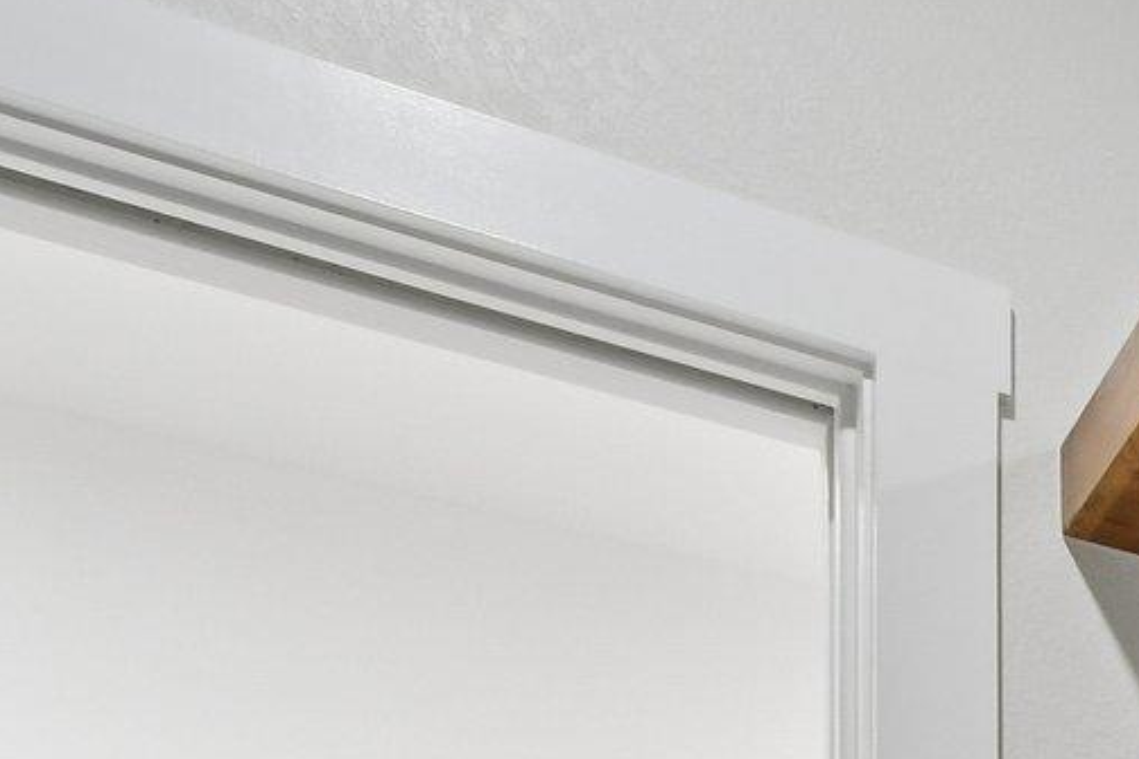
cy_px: 1402
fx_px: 1930
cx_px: 2077
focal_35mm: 61
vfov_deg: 17.6
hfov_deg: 21.2
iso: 400
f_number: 8
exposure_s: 1/8
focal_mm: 10
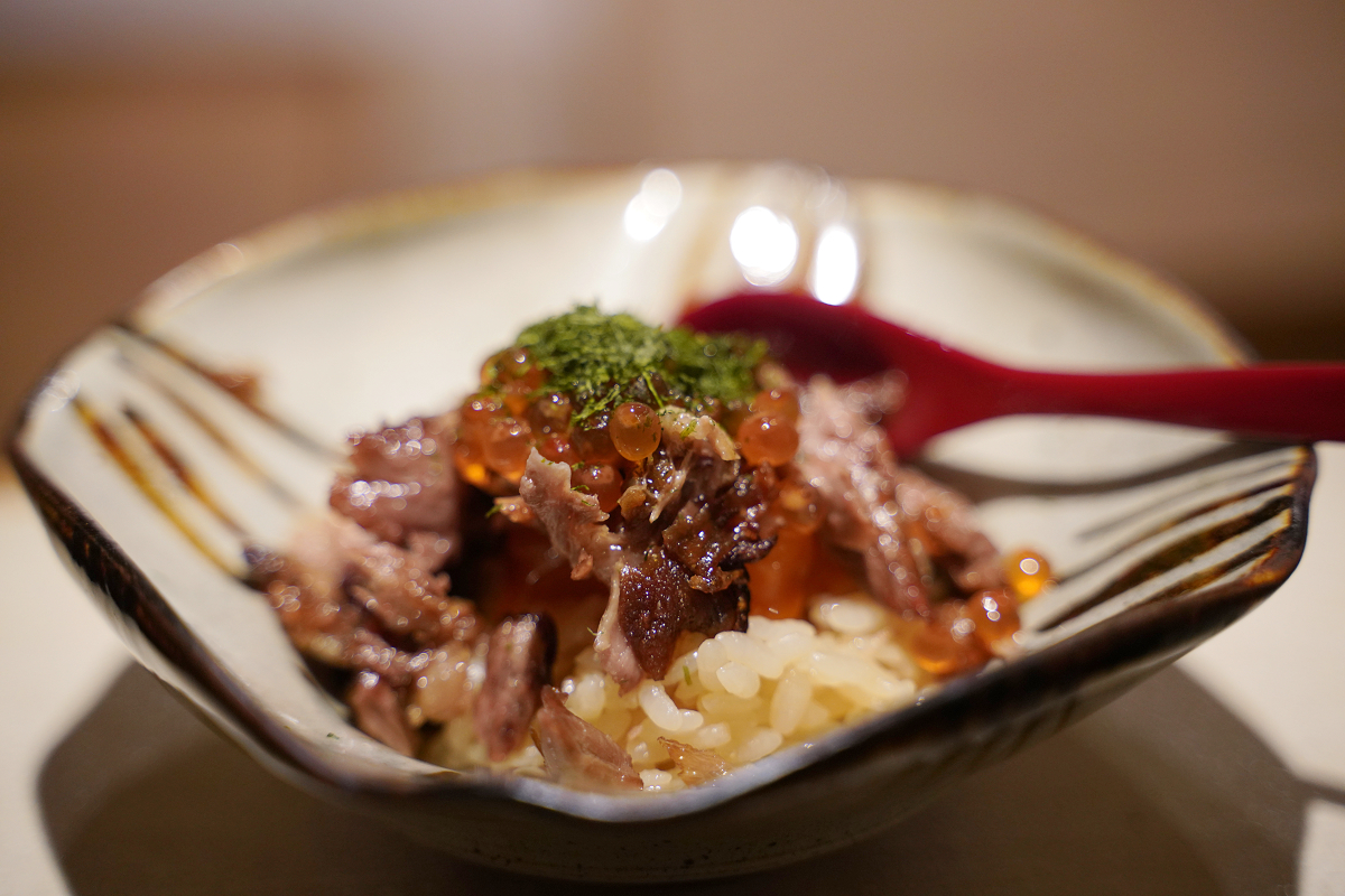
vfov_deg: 18.2
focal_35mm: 75
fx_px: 2802
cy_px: 448
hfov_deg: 27.0
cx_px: 672
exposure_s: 1/80
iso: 1600
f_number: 3.2
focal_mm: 75
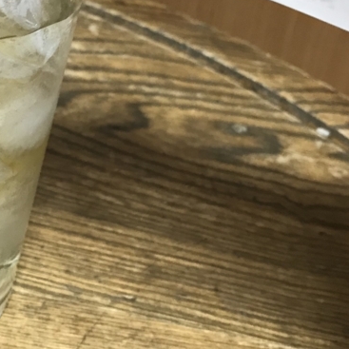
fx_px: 787
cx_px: 45
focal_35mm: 69
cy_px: 9
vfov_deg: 24.0
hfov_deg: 24.4
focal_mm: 3.99
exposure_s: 1/17
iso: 50
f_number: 1.8
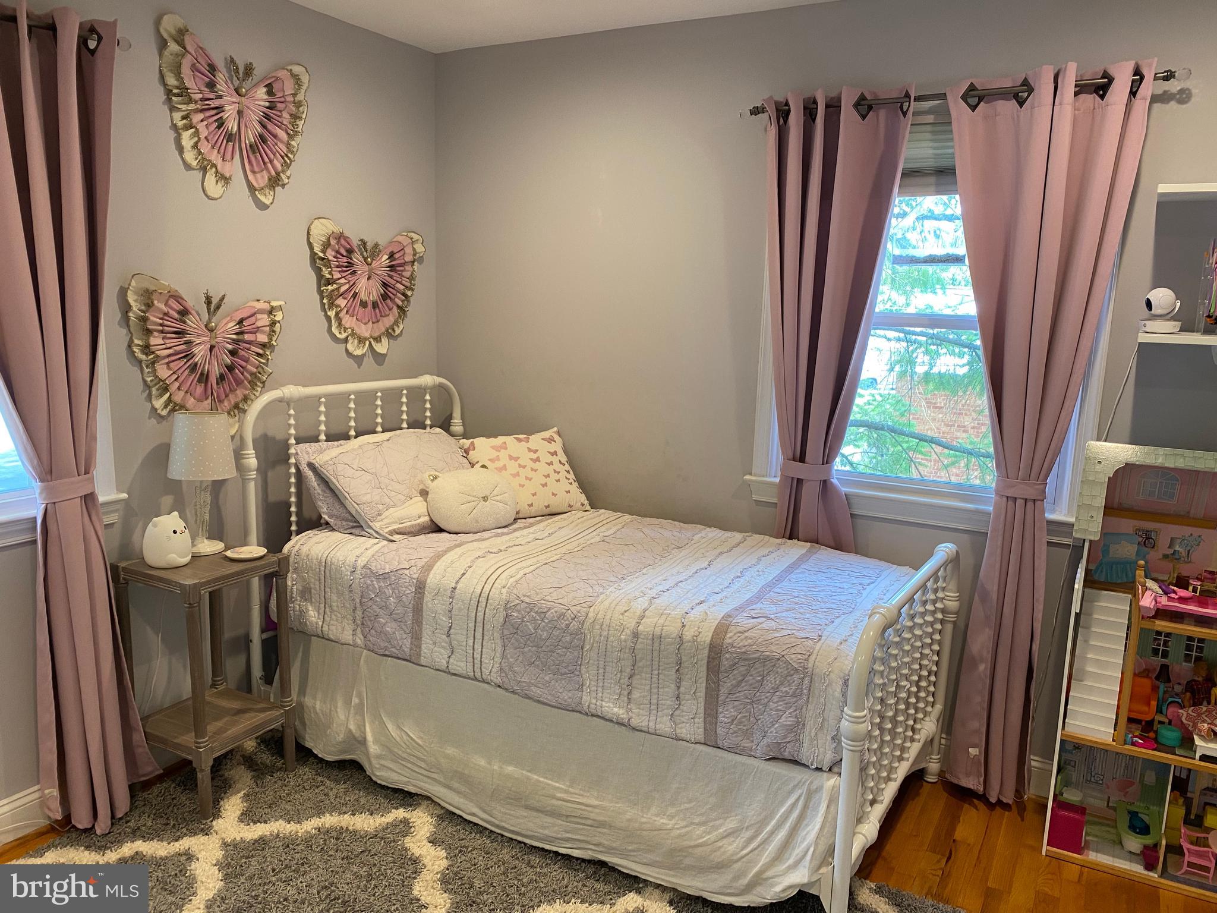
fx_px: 914
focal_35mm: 26
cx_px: 608
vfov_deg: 53.1
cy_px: 456
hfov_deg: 67.3
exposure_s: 1/60
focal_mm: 4.25
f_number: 1.8
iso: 100
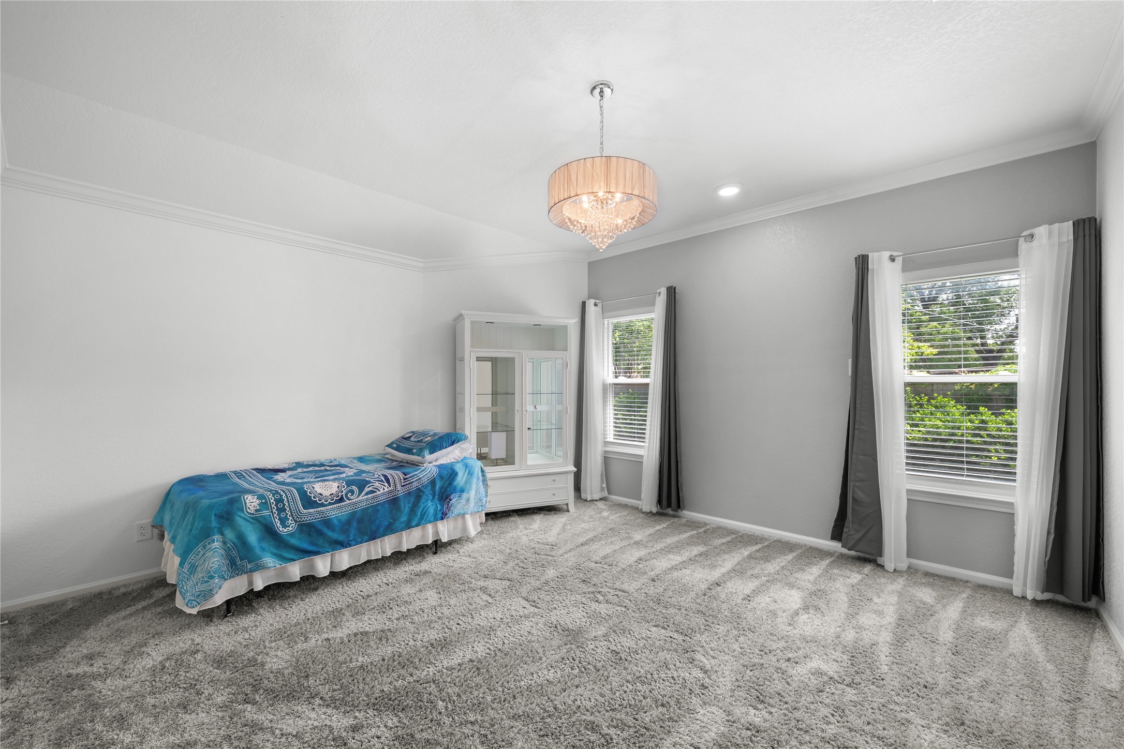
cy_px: 374
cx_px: 562
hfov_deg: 104.3
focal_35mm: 14
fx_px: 437
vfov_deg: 81.2
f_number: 9
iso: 250
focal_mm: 14
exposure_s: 1
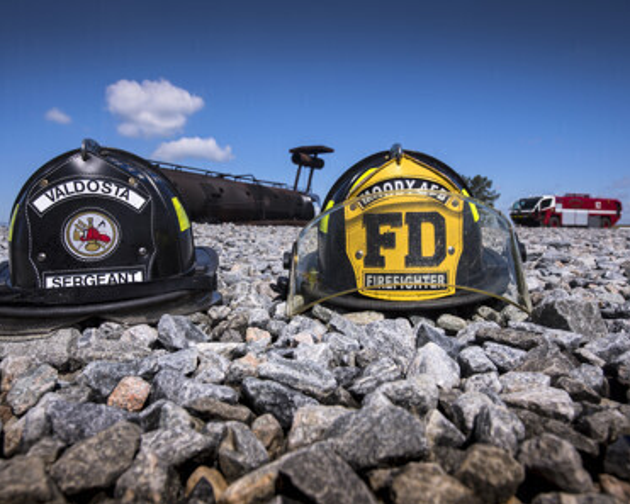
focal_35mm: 25
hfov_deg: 68.0
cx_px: 298
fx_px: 466
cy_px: 253
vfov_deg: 56.8
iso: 100
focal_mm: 22
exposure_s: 1/320
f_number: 9
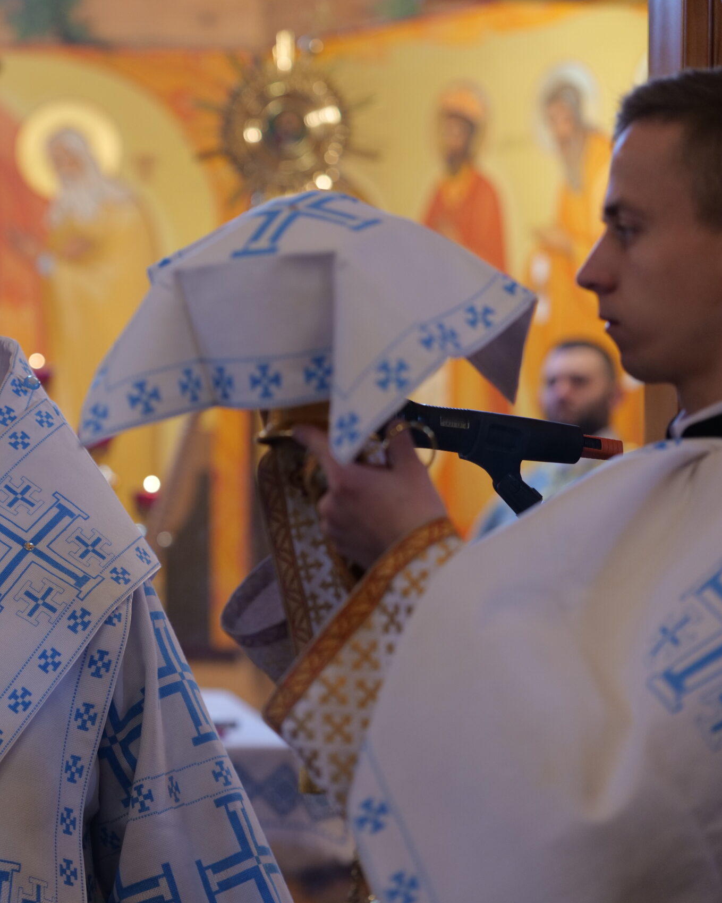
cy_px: 453
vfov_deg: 19.4
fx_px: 2645
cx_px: 68
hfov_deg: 15.4
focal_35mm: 99
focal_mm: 70
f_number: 2.8
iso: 1000
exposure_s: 1/80
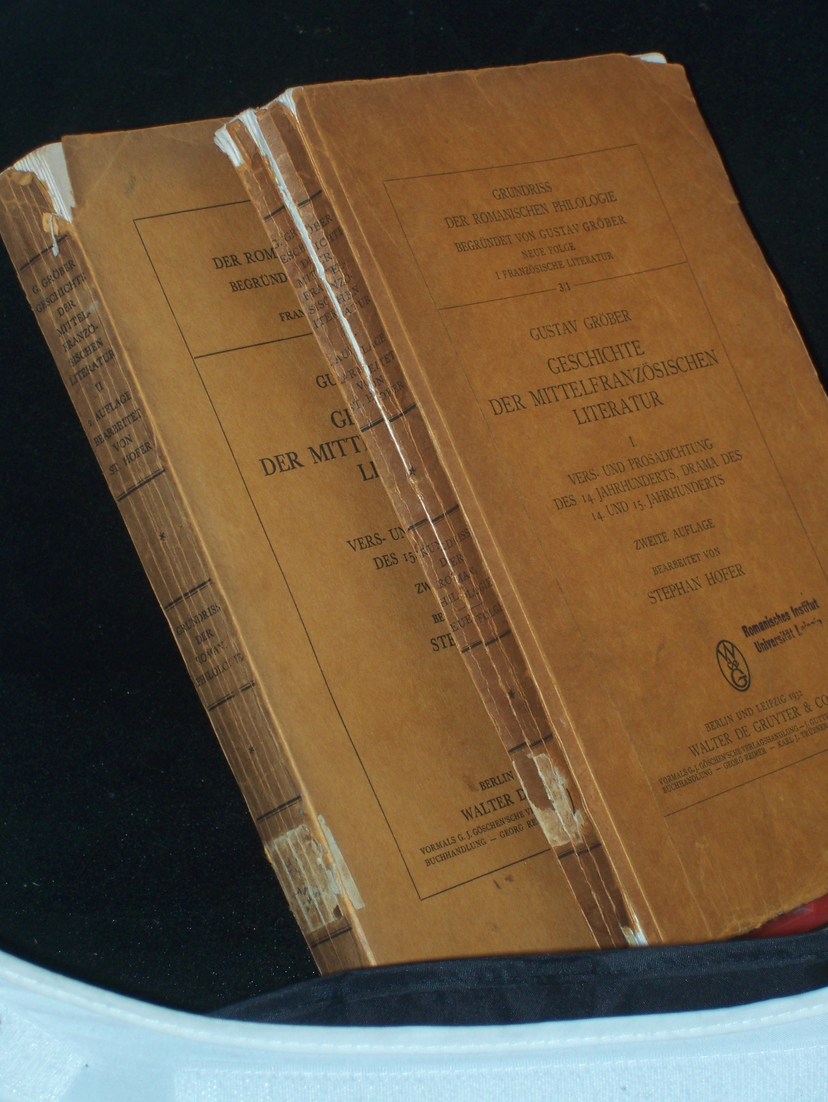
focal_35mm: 102
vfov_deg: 19.2
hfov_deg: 14.5
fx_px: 3249
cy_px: 551
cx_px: 414
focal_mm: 16.8
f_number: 4.6
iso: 80
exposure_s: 1/100
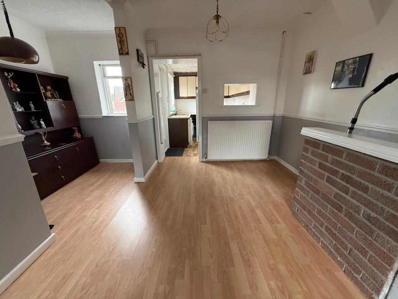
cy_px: 150
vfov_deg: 85.7
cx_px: 199
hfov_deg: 102.1
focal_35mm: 14
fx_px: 161
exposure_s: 1/99
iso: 320
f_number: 2.2
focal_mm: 2.22
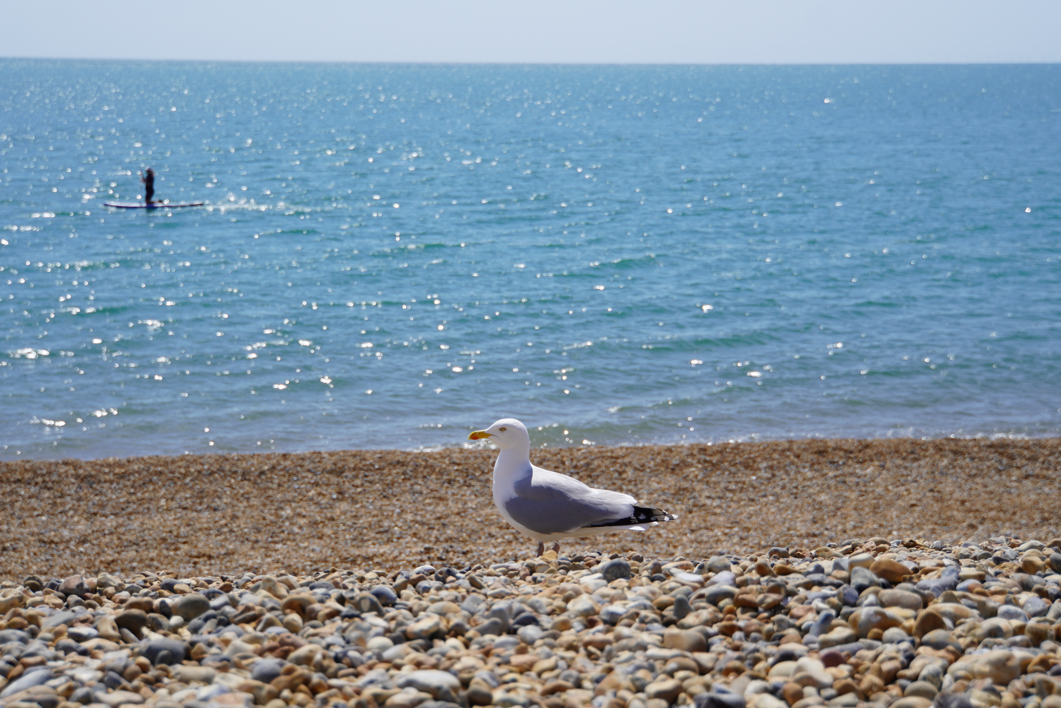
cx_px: 530
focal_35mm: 81
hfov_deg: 25.1
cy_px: 354
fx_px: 2387
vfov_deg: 16.9
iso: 100
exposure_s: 1/1000
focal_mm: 54
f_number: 5.6
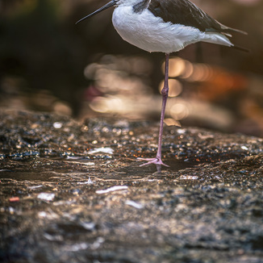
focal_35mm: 153
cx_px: 182
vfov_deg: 11.4
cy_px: 115
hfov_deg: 11.4
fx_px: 1315
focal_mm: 85
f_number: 2
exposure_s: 1/200
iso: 400
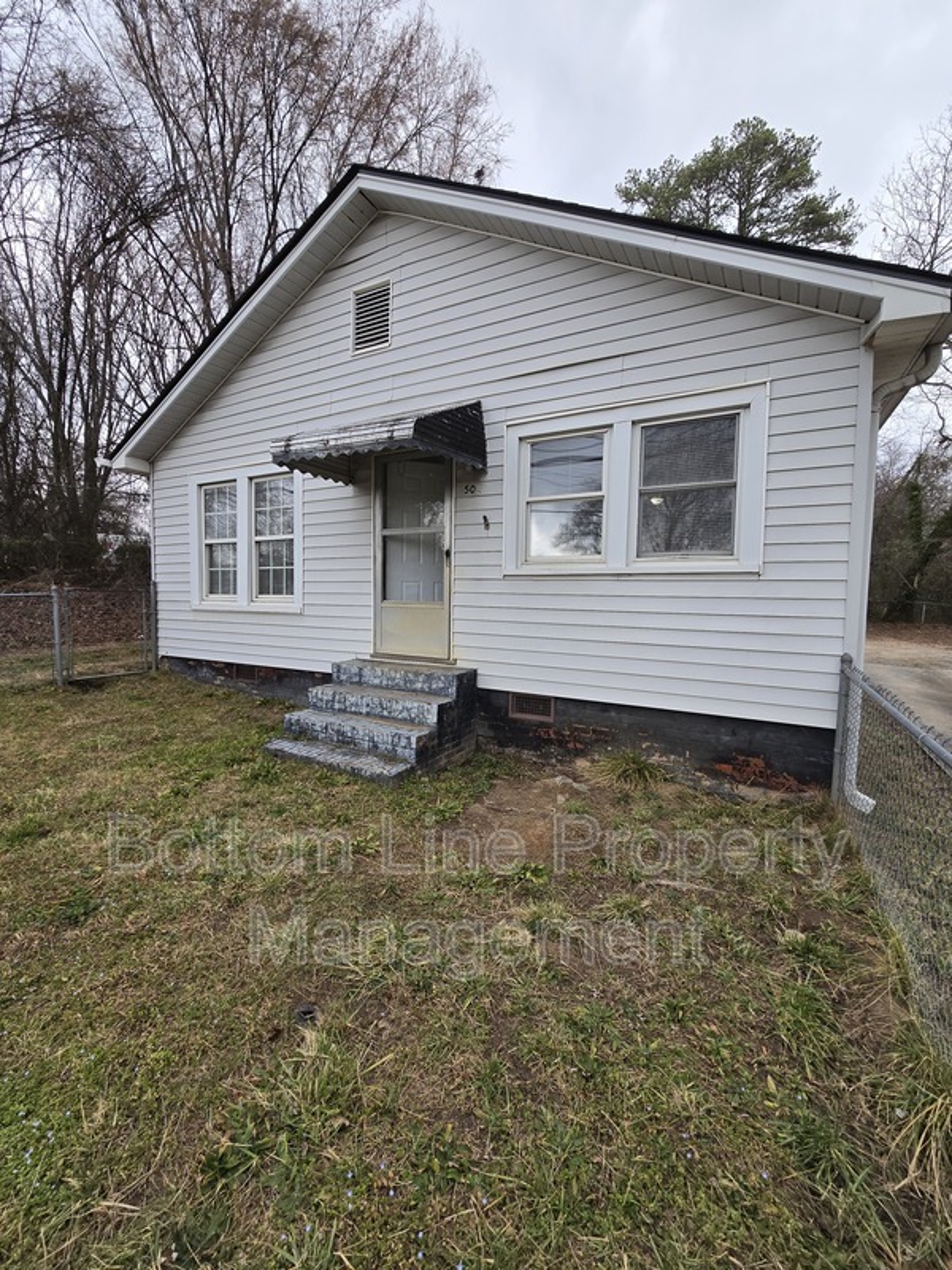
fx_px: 477
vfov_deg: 106.2
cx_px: 476
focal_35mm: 13
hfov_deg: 89.9
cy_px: 635
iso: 50
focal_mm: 2.2
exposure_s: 1/257
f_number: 2.2
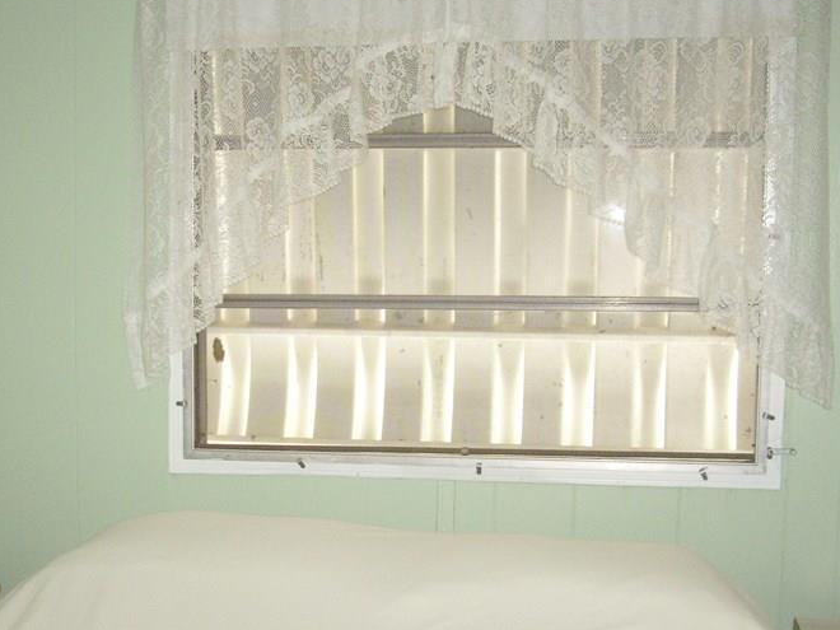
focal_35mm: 59
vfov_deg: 24.8
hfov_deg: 32.7
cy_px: 388
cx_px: 402
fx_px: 1432
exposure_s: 1/40
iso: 200
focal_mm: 7.9
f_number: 2.8
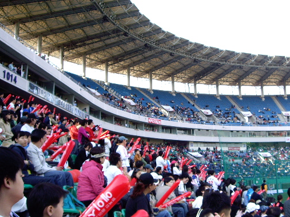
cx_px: 180
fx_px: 402
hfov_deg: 39.4
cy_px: 123
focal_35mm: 48
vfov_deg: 30.2
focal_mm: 6.2
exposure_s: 1/60
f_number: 4.3
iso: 64
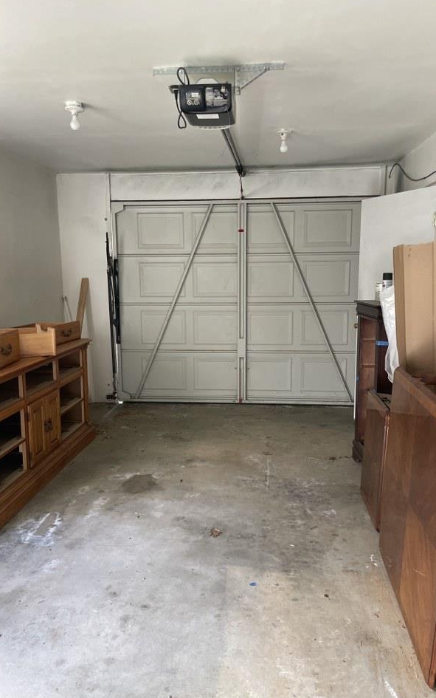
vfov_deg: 66.5
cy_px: 349
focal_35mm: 28
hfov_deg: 44.6
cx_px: 212
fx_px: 532
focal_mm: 4.2
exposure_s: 1/108
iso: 125
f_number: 1.6
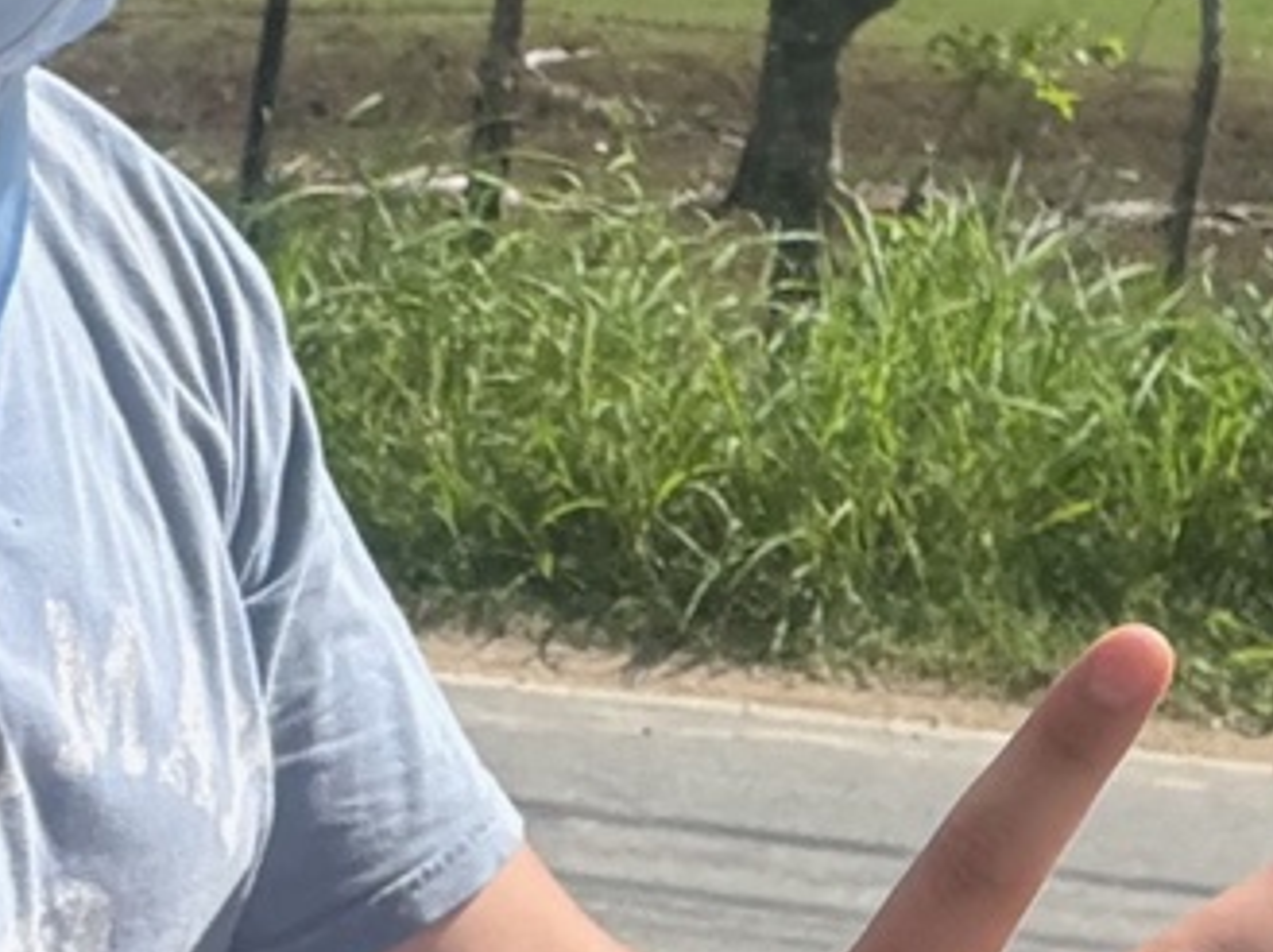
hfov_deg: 19.9
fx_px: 3600
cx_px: 321
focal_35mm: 98
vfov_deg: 15.1
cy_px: 406
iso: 25
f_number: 1.9
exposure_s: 1/594
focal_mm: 2.69
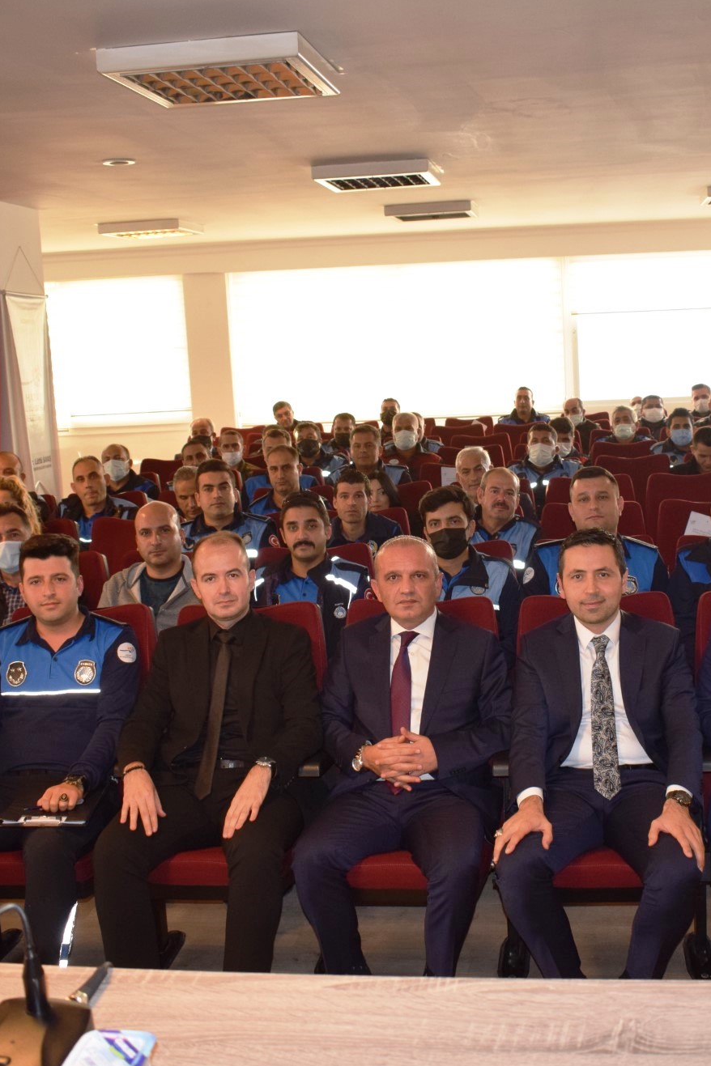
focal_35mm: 41
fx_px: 1215
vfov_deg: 47.4
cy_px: 535
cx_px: 446
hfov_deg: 32.5
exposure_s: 1/60
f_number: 4
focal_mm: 18
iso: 800
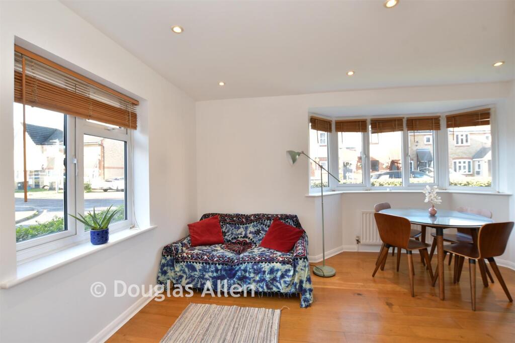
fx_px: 215
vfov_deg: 77.3
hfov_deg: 100.4
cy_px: 172
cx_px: 258
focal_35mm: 15
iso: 100
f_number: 8
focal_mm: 10
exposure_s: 1/6
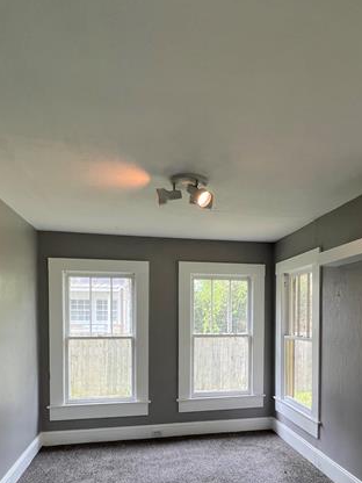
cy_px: 329
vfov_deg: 69.2
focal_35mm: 24
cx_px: 219
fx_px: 335
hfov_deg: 56.3
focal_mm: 1.57
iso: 64
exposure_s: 1/99
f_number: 1.8
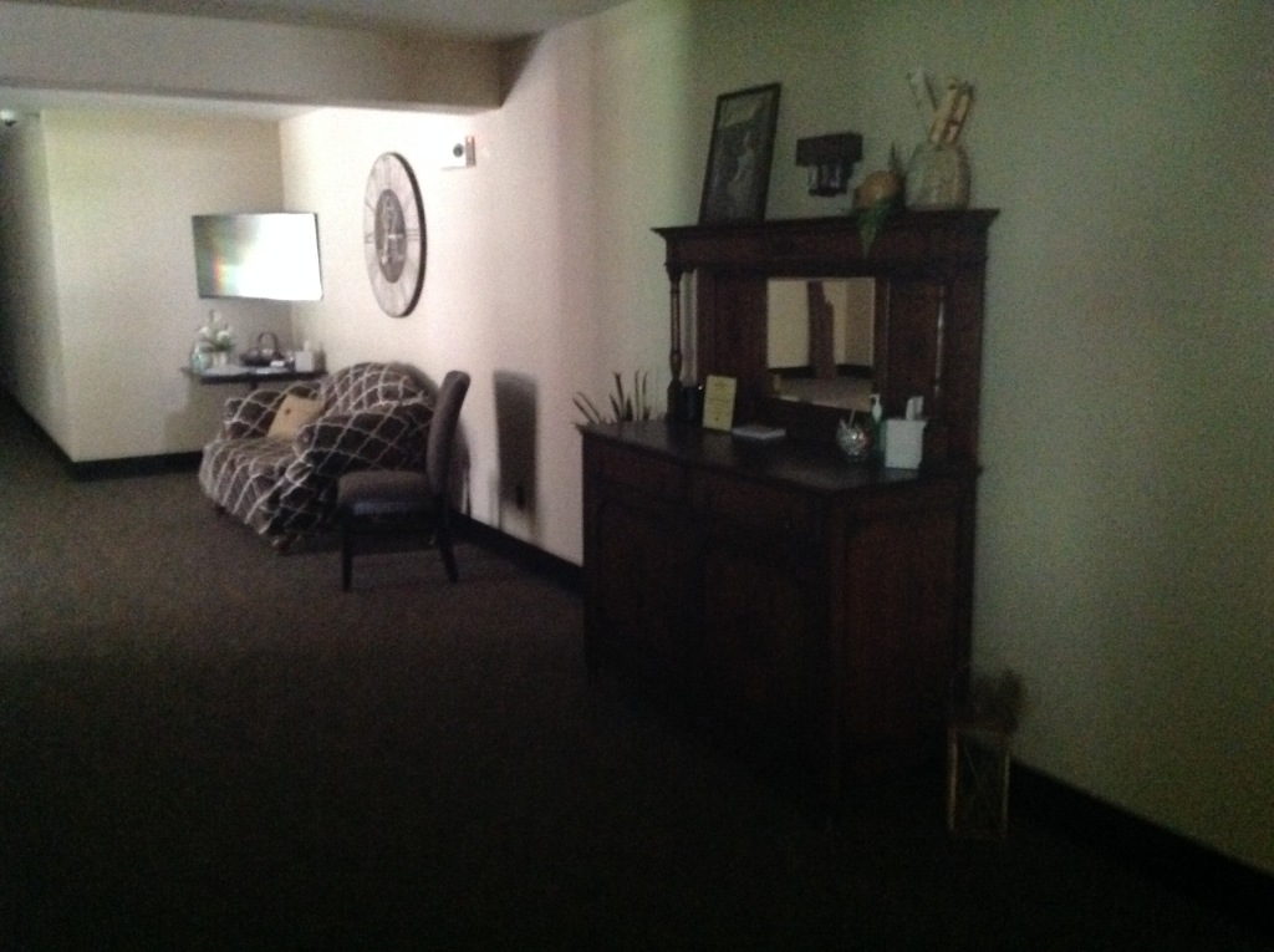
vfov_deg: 40.6
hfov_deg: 52.7
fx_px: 1286
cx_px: 637
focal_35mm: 35
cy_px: 476
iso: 800
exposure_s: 1/15
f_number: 2.4
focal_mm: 4.28
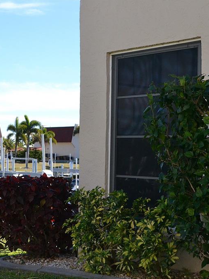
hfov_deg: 20.8
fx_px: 564
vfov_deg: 27.8
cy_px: 140
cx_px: 45
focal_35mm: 70
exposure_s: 1/2000
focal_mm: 32
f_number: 8
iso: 1600
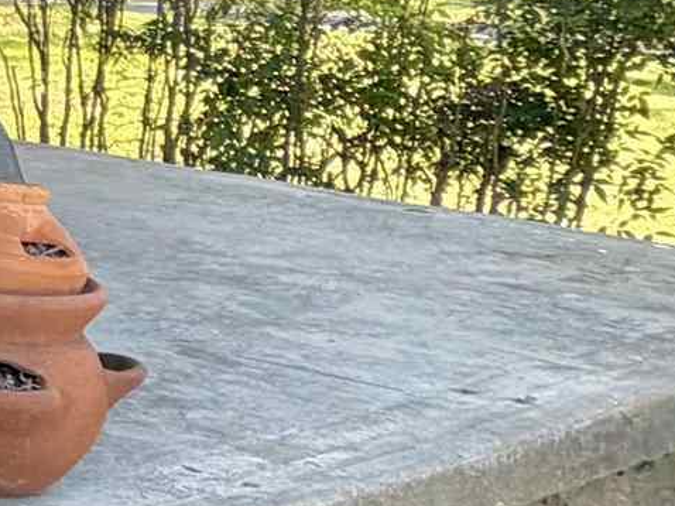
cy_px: 24
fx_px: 1754
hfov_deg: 14.7
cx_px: -908
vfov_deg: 16.1
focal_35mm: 90
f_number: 2.2
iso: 50
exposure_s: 1/226
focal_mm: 2.22
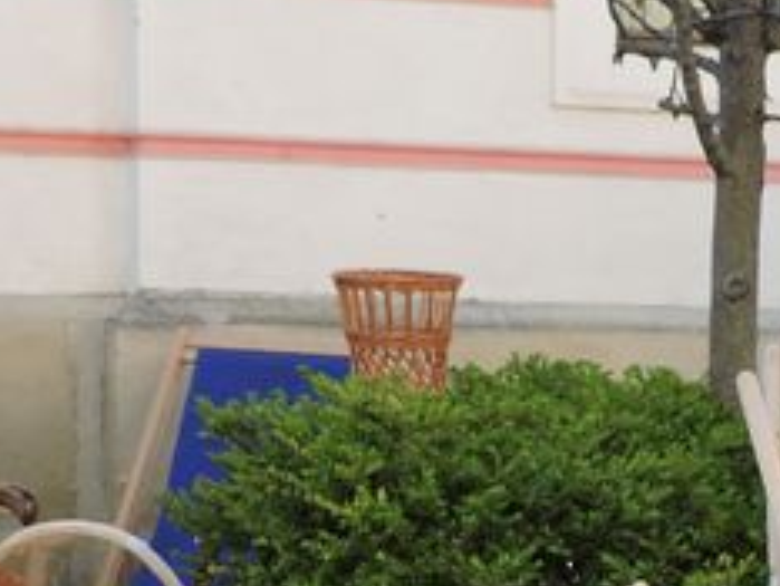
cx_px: 800
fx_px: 2773
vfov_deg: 11.8
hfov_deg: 15.7
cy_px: 670
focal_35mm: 123
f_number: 3.1
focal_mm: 5
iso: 100
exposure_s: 1/320
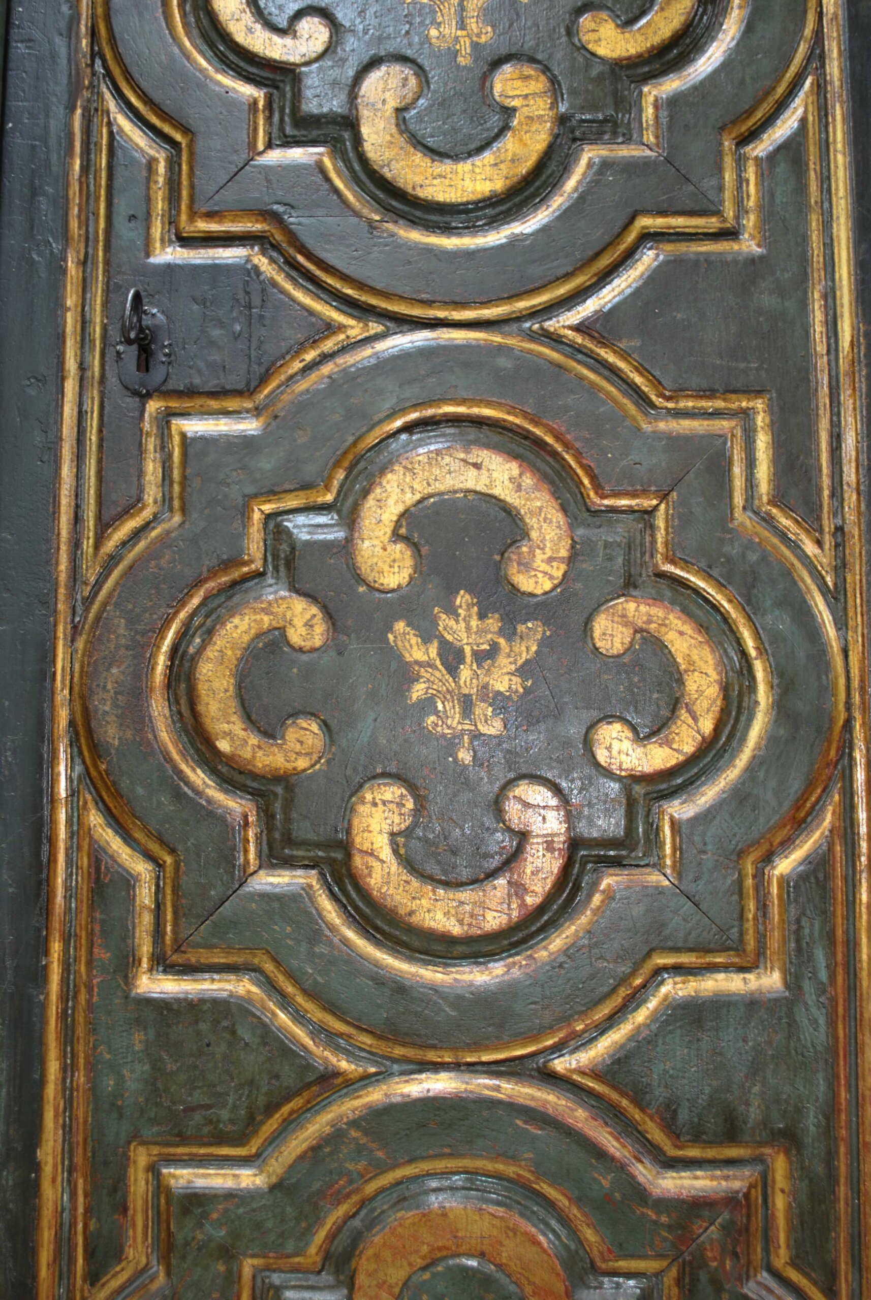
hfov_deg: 34.3
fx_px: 1411
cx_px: 436
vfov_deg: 49.5
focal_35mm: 39
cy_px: 650
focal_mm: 26
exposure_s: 1/6
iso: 200
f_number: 4.2
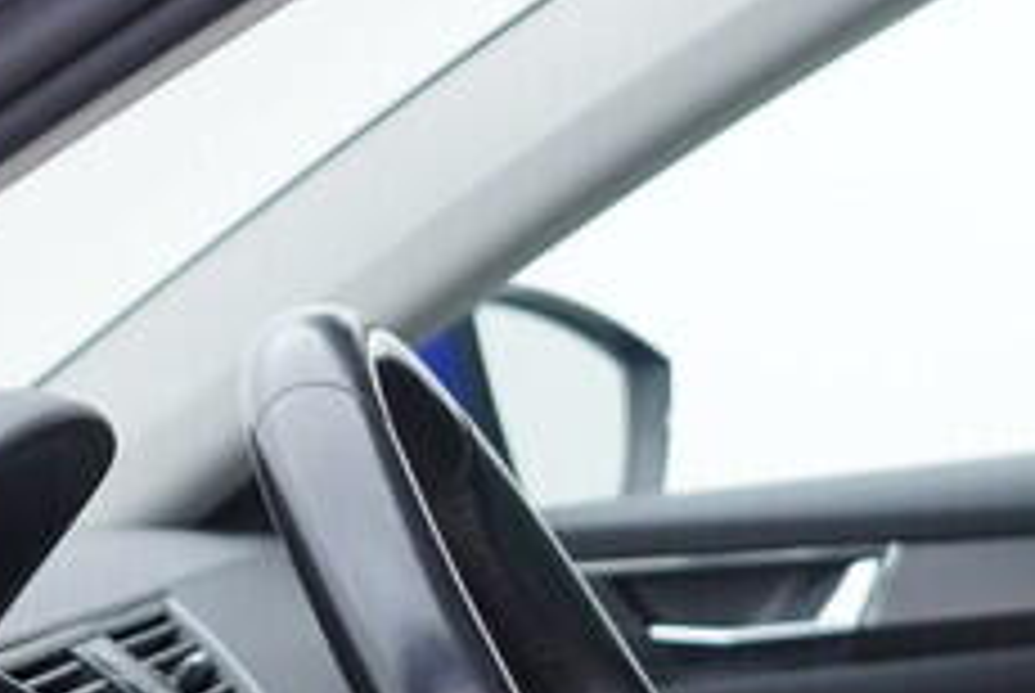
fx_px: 4606
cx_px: 1156
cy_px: 880
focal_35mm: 160
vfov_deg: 8.5
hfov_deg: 12.6
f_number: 3.2
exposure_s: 1/50
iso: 125
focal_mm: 24
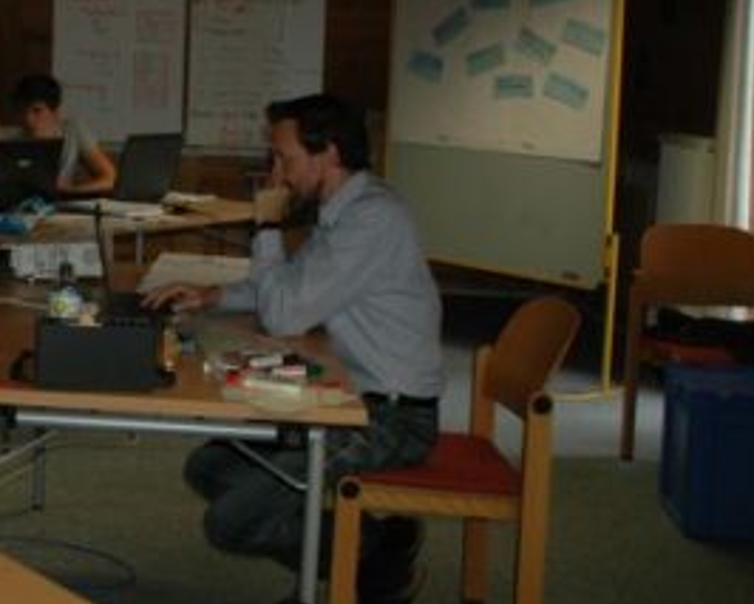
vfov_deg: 24.7
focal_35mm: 61
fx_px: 1362
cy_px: 145
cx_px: -91
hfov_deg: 28.0
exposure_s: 1/60
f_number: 3.5
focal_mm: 18
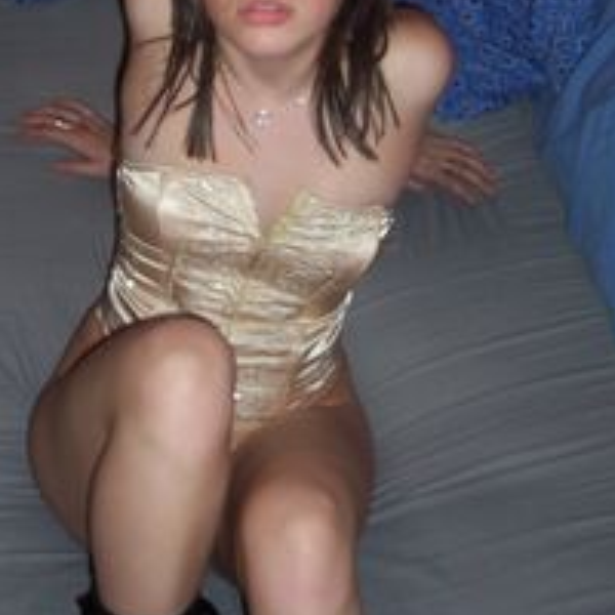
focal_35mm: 60
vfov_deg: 27.4
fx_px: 1206
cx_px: 304
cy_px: 37
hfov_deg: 28.6
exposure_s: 1/60
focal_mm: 5.6
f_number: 2.7
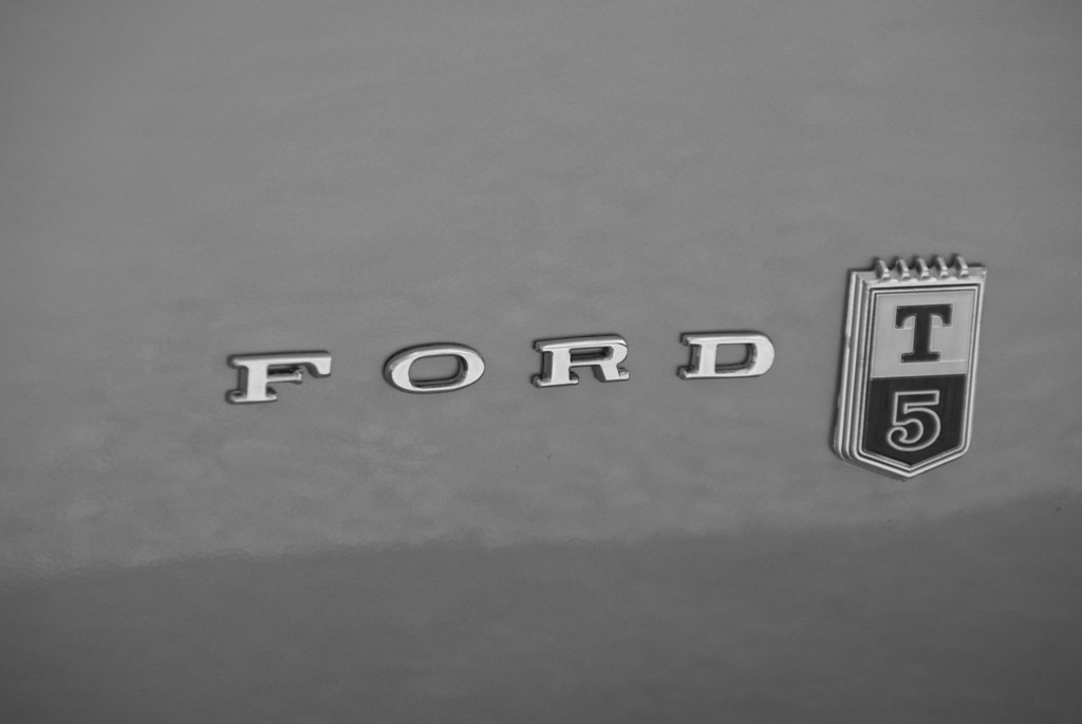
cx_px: 541
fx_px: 9025
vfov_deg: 4.6
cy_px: 362
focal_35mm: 300
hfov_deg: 6.9
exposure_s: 1/320
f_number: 6.3
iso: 125
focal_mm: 200
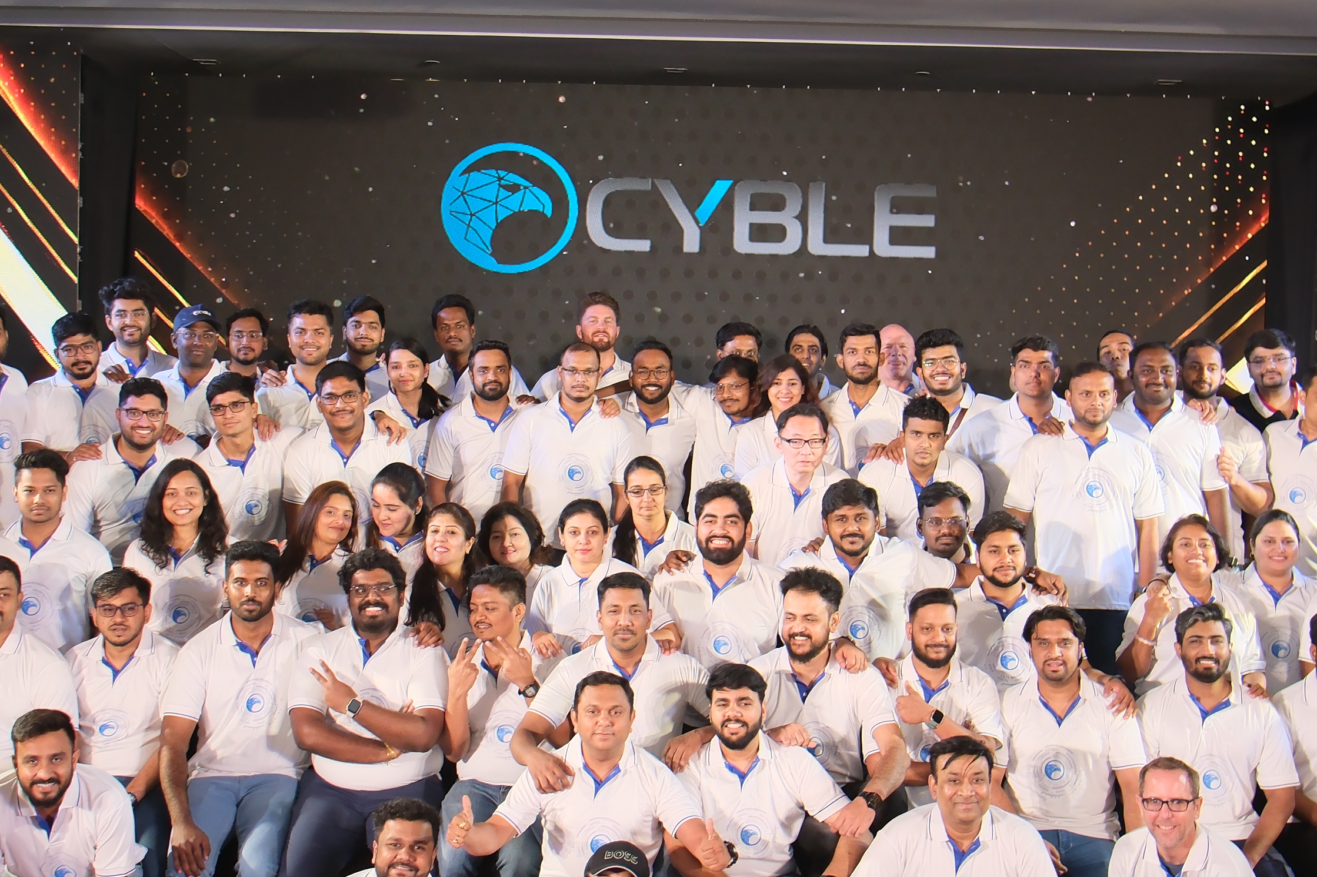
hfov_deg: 44.5
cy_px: 410
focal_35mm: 44
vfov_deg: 30.5
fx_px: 1609
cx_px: 619
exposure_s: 1/160
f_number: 4
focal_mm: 12
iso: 800
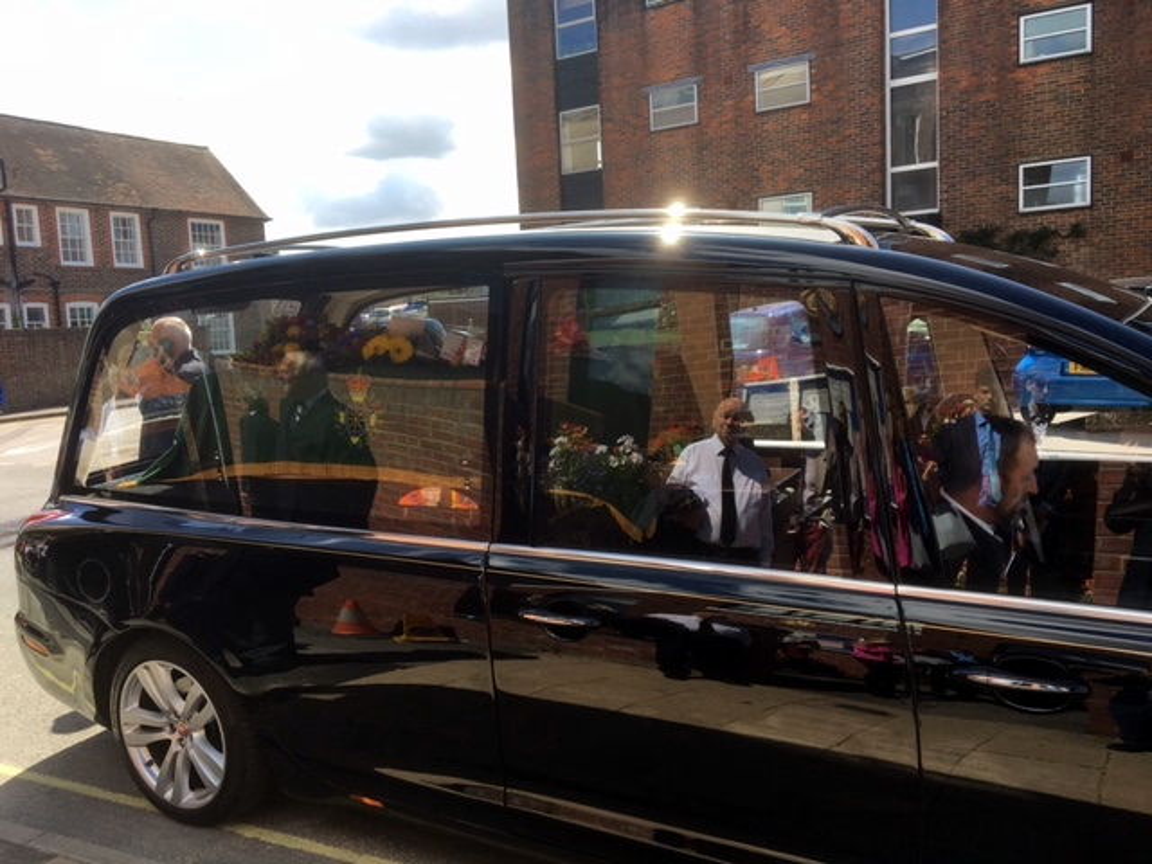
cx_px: 576
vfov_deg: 48.2
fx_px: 965
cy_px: 432
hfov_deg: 61.7
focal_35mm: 29
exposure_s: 1/646
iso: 25
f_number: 2.2
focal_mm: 4.15
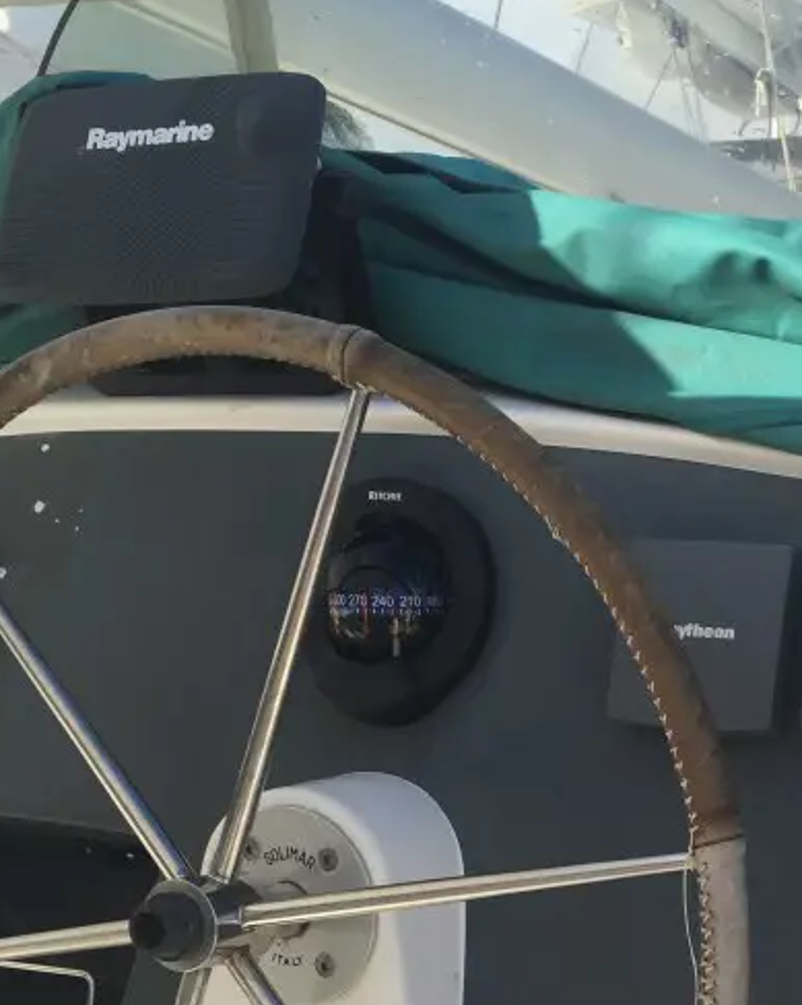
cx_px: 761
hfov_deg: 23.7
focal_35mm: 62
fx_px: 1841
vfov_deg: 28.4
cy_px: 1028
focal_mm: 4.15
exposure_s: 1/1099
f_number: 2.2
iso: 32
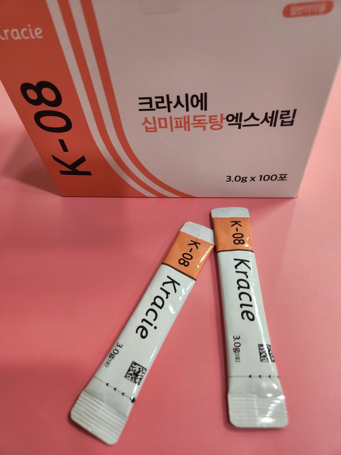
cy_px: 228
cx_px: 170
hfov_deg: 58.9
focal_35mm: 23
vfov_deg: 73.9
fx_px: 302
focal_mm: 5.4
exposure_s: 1/120
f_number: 1.8
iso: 200
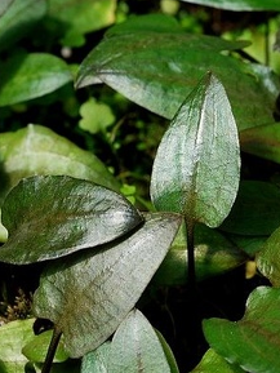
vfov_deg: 11.0
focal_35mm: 180
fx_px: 1940
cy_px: 210
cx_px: 321
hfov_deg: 8.2
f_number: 10
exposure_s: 1/125
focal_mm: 60
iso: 200
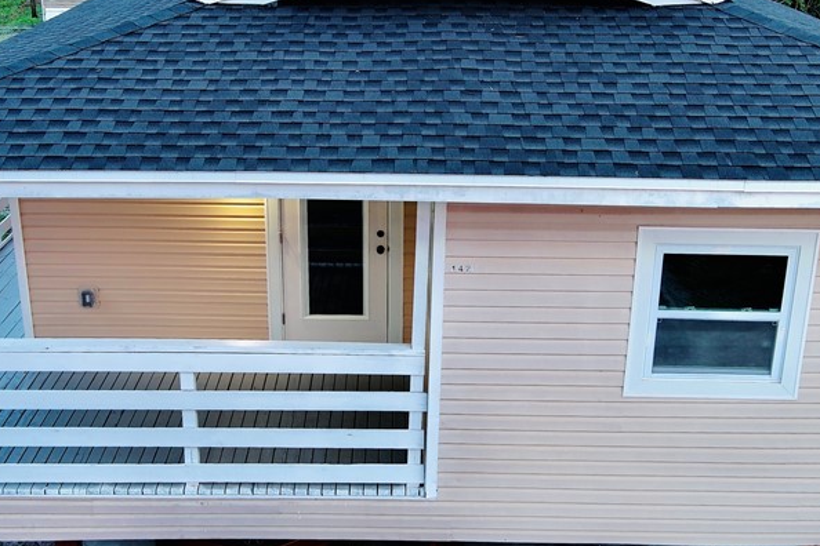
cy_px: 259
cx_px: 398
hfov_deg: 37.5
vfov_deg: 25.5
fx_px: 1207
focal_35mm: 53
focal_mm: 10.57
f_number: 2.8
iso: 191
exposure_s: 1/15
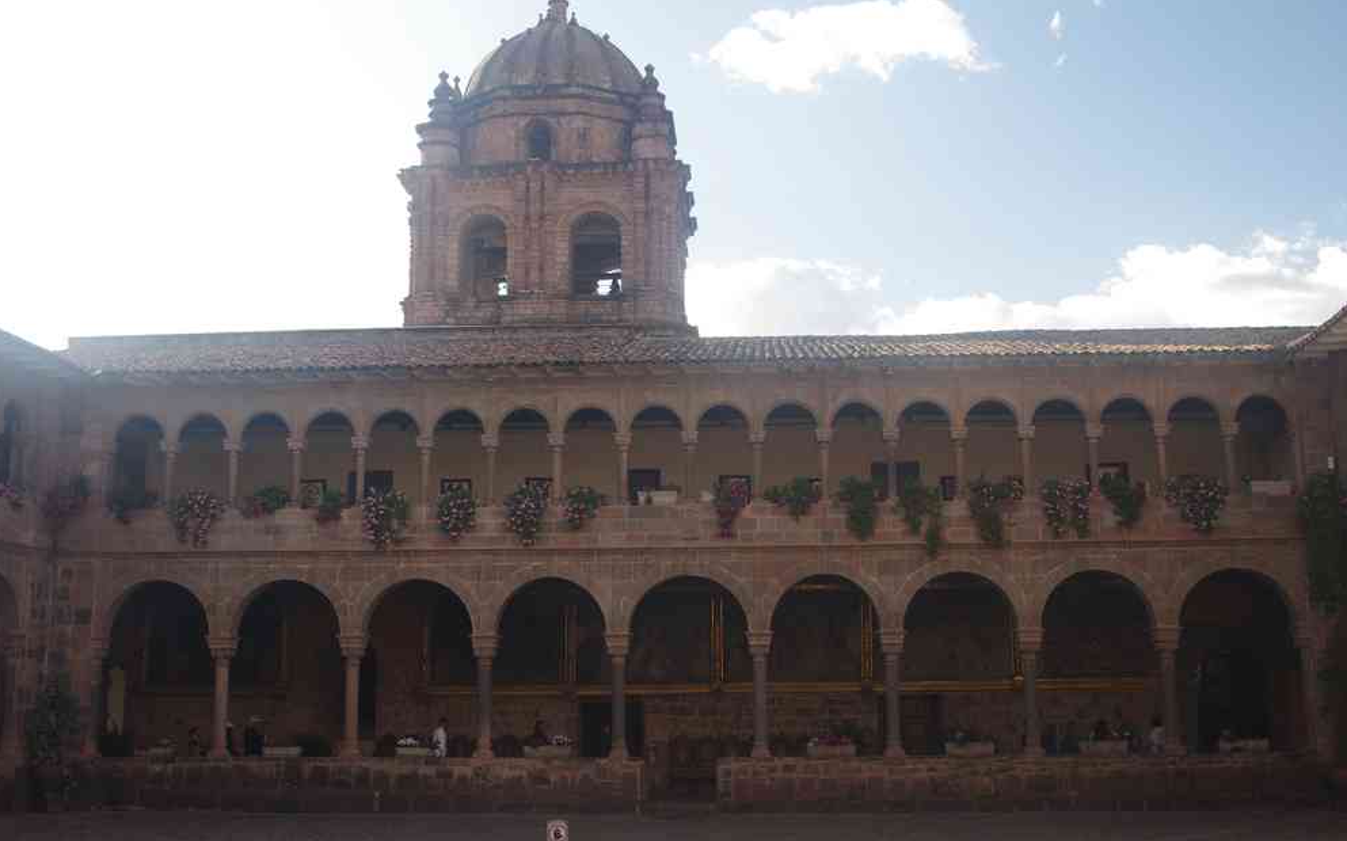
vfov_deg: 32.0
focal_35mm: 40
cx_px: 671
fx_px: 1468
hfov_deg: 49.3
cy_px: 449
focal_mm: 26
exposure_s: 1/50
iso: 200
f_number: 8
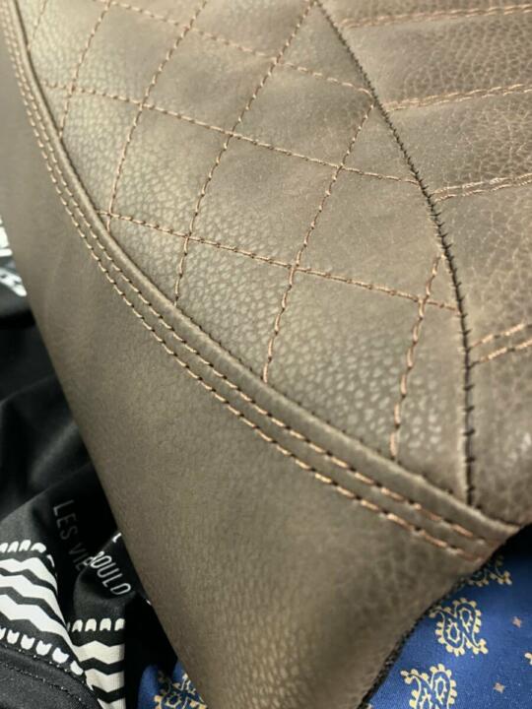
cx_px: 266
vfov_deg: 36.8
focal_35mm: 52
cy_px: 354
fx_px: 1066
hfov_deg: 28.0
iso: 400
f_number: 2
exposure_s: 1/14
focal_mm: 6
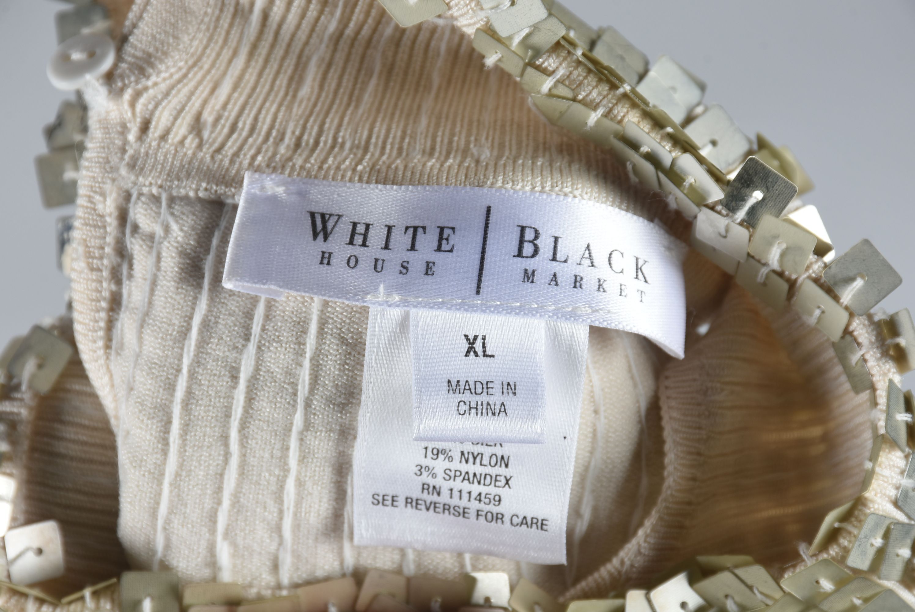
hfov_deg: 9.8
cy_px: 306
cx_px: 458
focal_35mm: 210
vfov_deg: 6.6
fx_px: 5341
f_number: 13
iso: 200
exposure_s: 1/125
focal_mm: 140
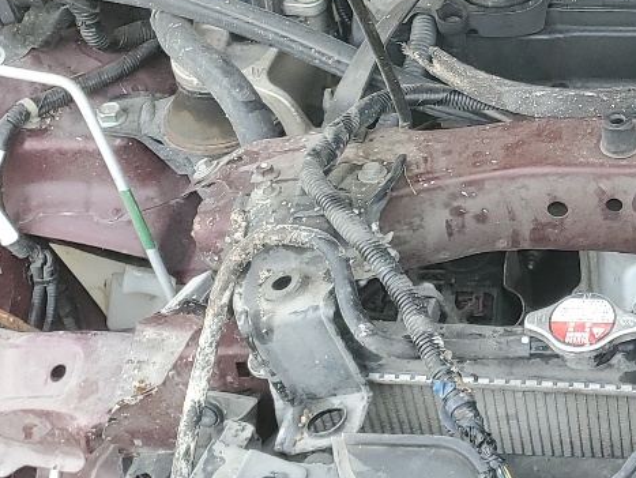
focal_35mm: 89
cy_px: 99
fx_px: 1636
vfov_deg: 16.5
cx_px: 848
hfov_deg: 20.0
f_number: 1.5
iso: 50
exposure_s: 1/123
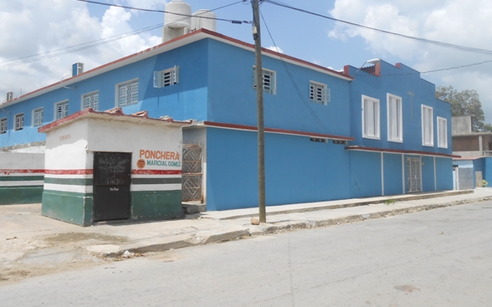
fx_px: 402
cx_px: 232
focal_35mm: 30
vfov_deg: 41.8
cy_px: 144
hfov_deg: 62.9
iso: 80
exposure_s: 1/1000
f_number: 3.5
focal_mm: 4.6
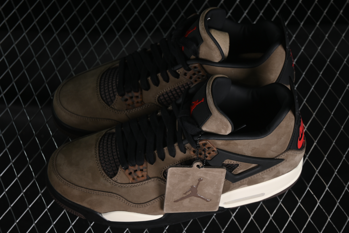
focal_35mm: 75
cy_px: 116
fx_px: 727
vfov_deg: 18.2
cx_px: 174
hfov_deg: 27.0
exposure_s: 1/50
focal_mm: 50
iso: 160
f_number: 6.3
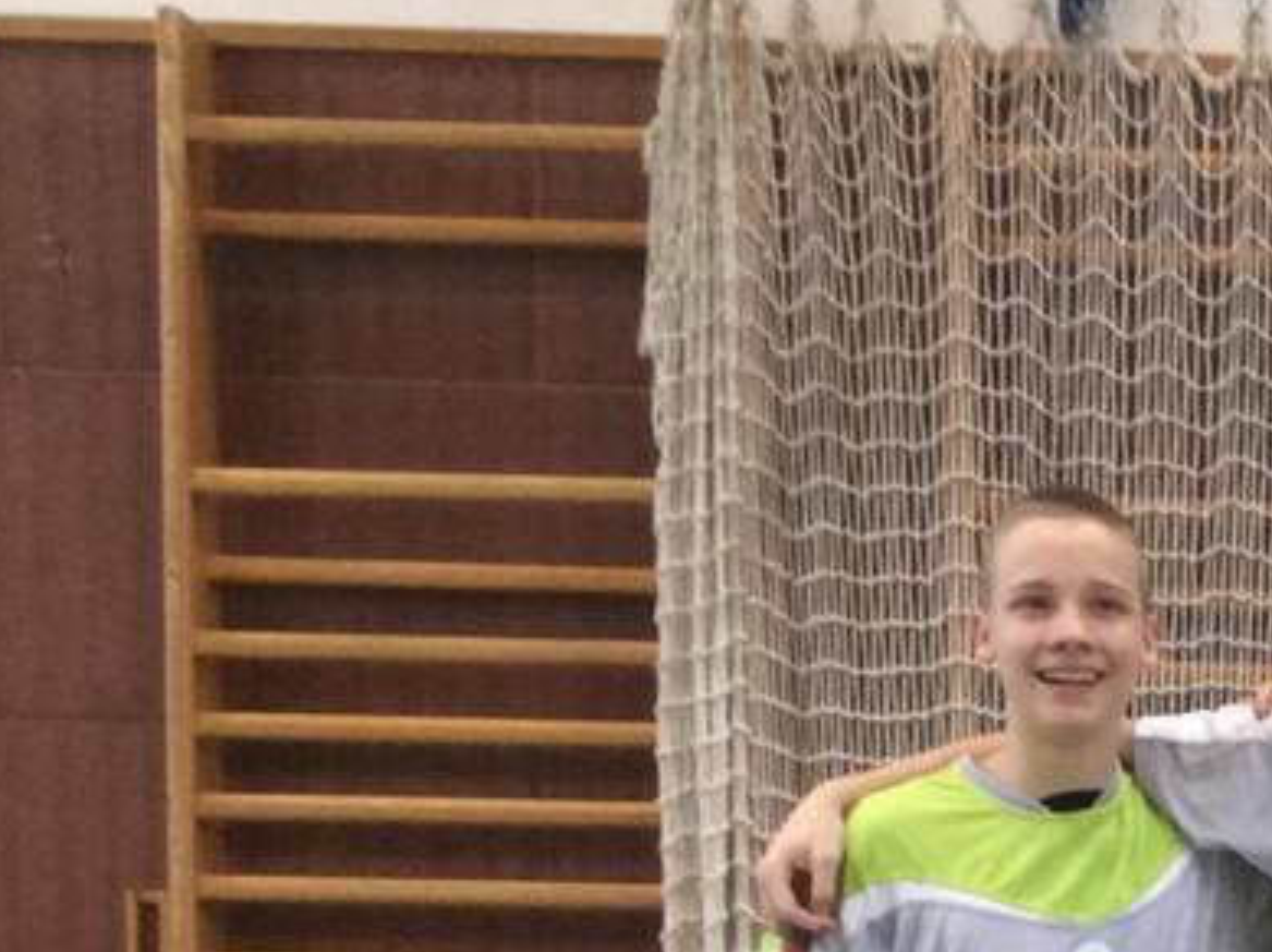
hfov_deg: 16.6
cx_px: 1802
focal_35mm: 110
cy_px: 1595
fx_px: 4038
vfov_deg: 12.5
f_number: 2.4
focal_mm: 3.3
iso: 80
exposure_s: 1/25
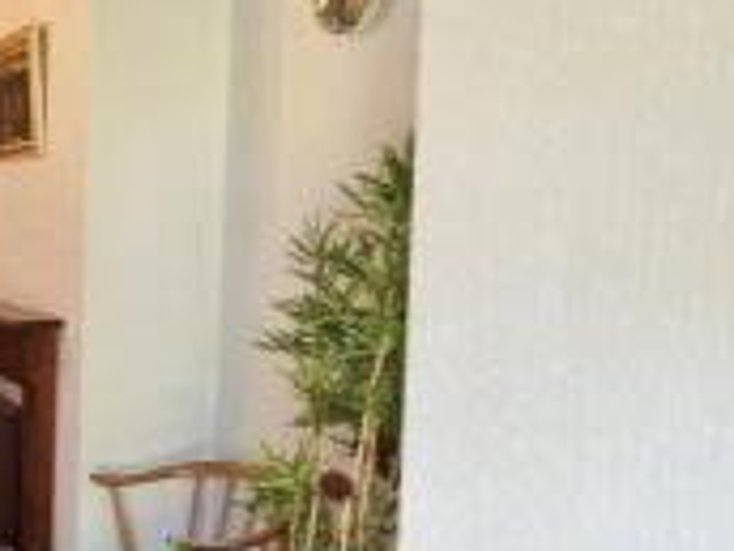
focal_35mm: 44
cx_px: -305
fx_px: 933
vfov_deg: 32.9
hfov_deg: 30.0
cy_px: 301
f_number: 2.2
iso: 400
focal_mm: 2.2
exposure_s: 1/50
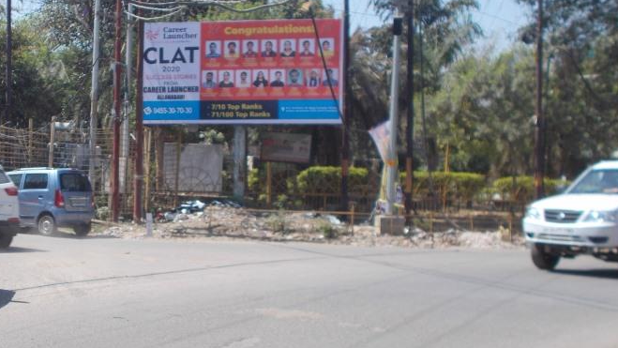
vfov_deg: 18.3
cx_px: 143
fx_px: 1082
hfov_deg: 31.2
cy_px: 207
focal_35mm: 66
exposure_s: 1/80
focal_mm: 6.9
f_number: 9.8
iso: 80
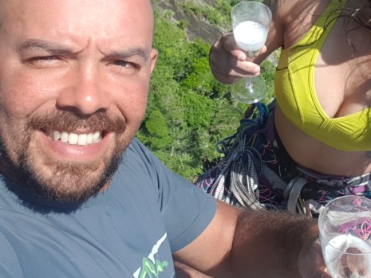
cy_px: 52
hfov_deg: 34.6
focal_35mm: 55
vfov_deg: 26.0
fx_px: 590
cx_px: 252
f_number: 1.7
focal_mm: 2.95
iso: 40
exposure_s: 1/1604
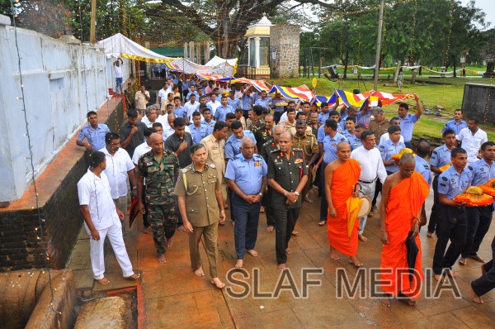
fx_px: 371
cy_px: 164
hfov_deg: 67.5
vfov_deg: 47.8
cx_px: 248
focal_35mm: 27
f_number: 5.6
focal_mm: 18
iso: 500
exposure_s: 1/125
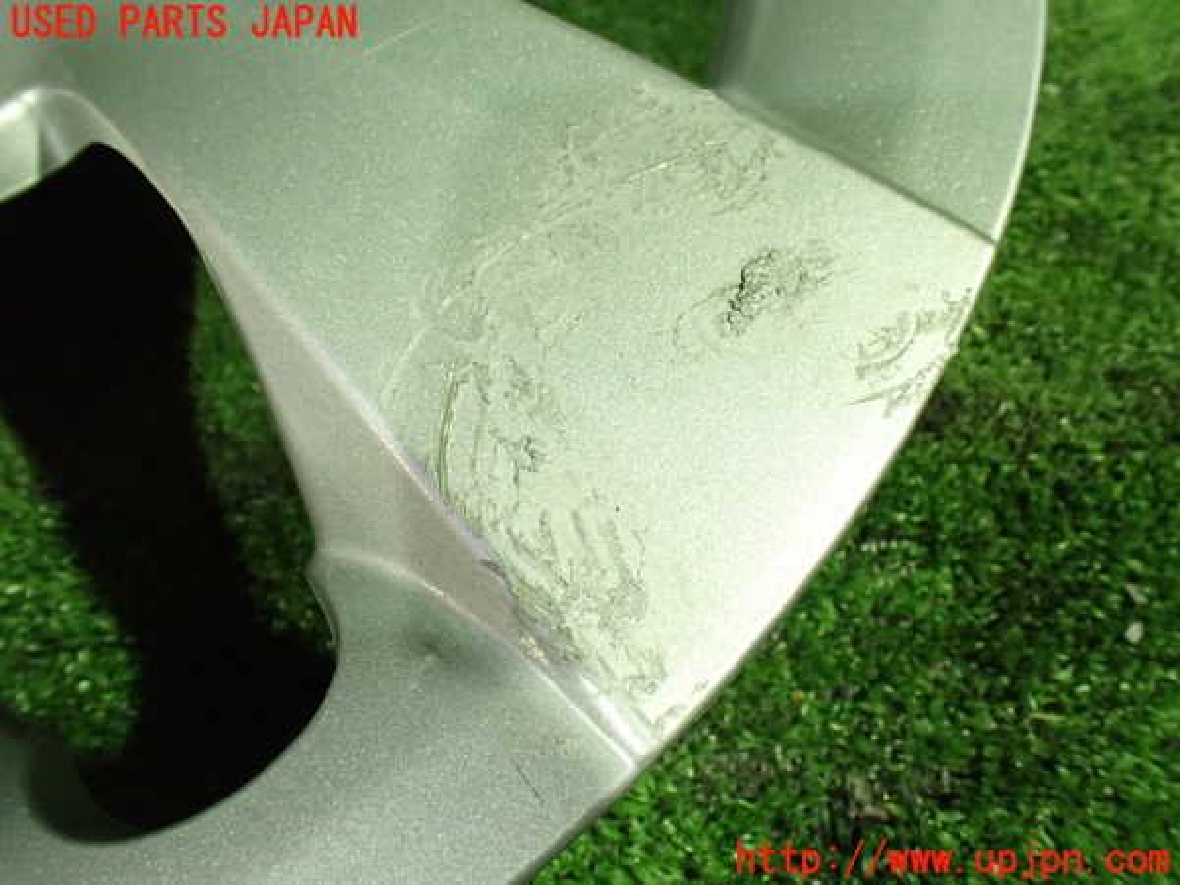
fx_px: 1023
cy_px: 442
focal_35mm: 30
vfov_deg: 46.8
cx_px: 590
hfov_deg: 60.0
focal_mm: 5.4
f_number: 2.3
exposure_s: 1/40
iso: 800
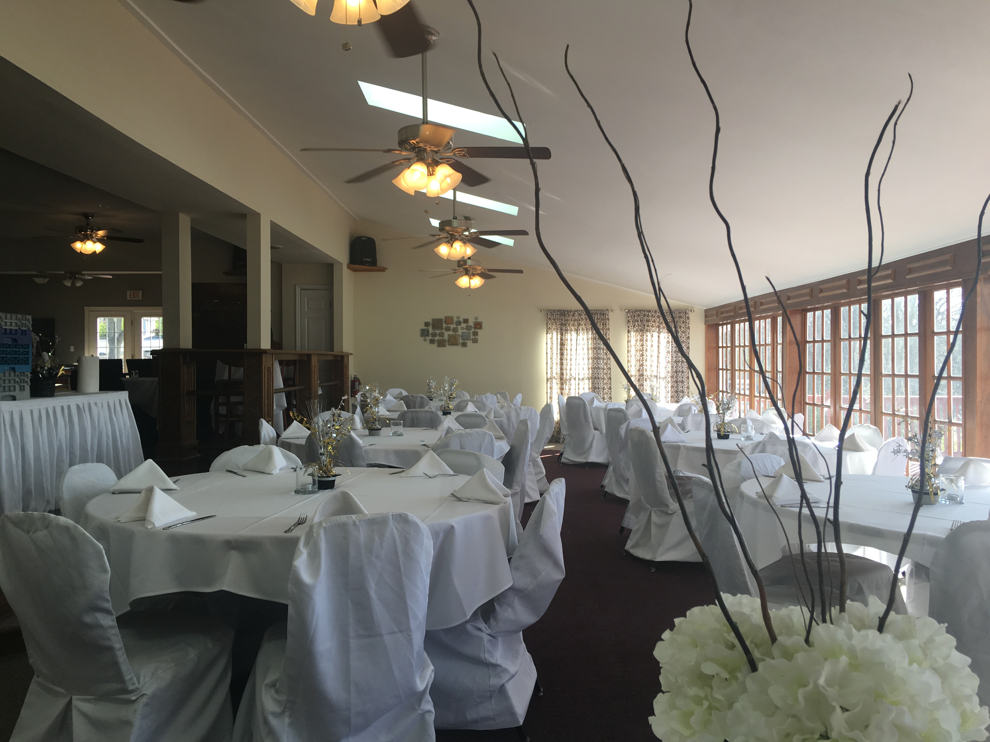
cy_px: 371
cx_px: 495
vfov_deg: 48.2
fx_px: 829
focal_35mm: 29
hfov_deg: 61.7
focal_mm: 4.15
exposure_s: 1/120
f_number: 2.2
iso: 25
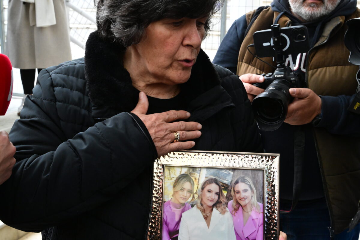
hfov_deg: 39.6
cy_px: 120
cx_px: 180
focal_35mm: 50
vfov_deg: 27.0
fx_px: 500
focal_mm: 50
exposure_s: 1/1000
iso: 8000
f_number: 13
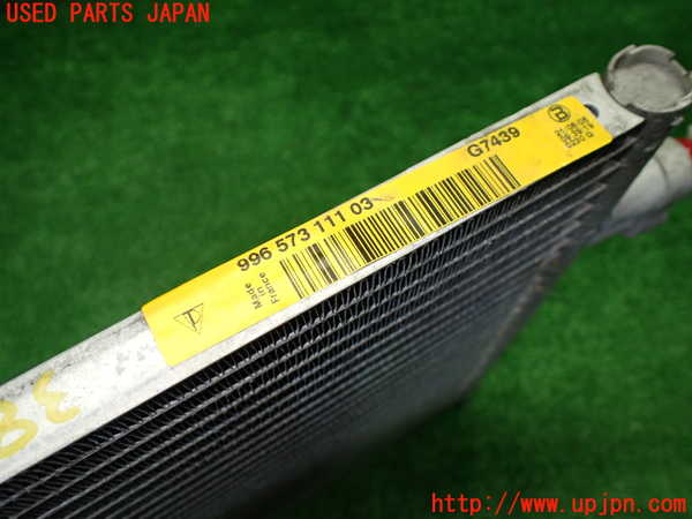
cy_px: 260
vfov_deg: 46.8
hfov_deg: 60.0
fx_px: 600
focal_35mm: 30
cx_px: 346
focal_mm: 5.4
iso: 250
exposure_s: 1/125
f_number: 2.3
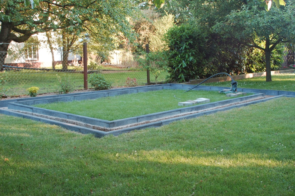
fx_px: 344
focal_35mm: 42
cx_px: 148
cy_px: 98
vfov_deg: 31.8
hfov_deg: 46.4
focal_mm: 28
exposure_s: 1/30
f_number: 7.1
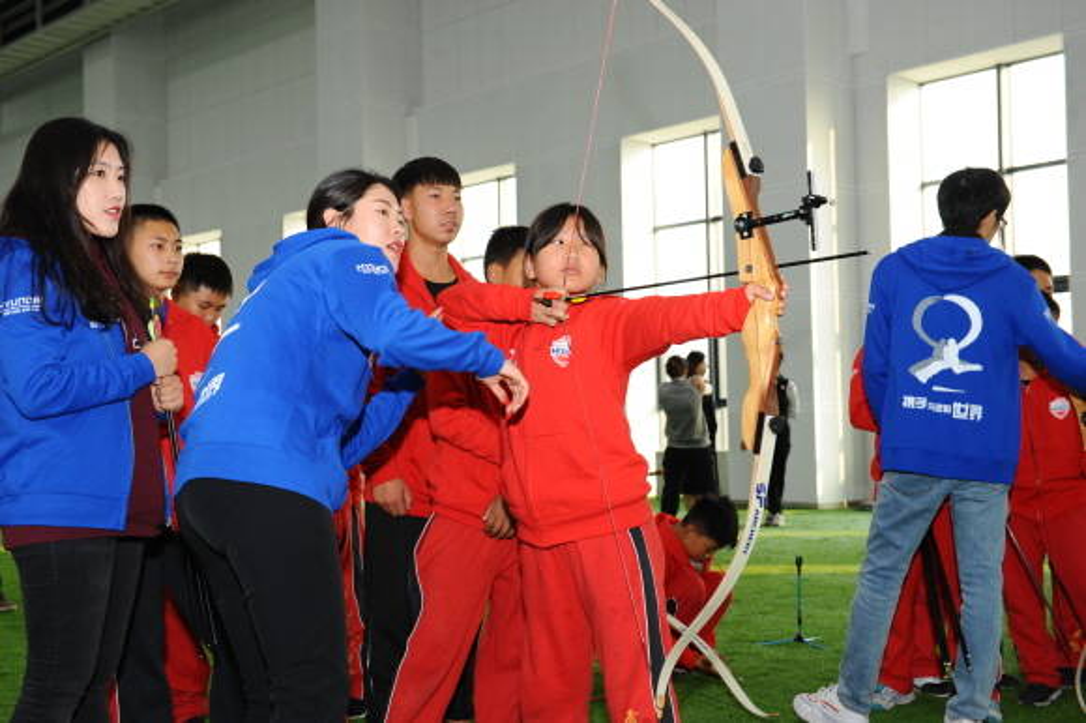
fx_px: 1447
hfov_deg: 41.1
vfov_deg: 28.0
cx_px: 543
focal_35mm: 48
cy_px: 362
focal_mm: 48
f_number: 5.6
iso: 1000
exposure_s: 1/125
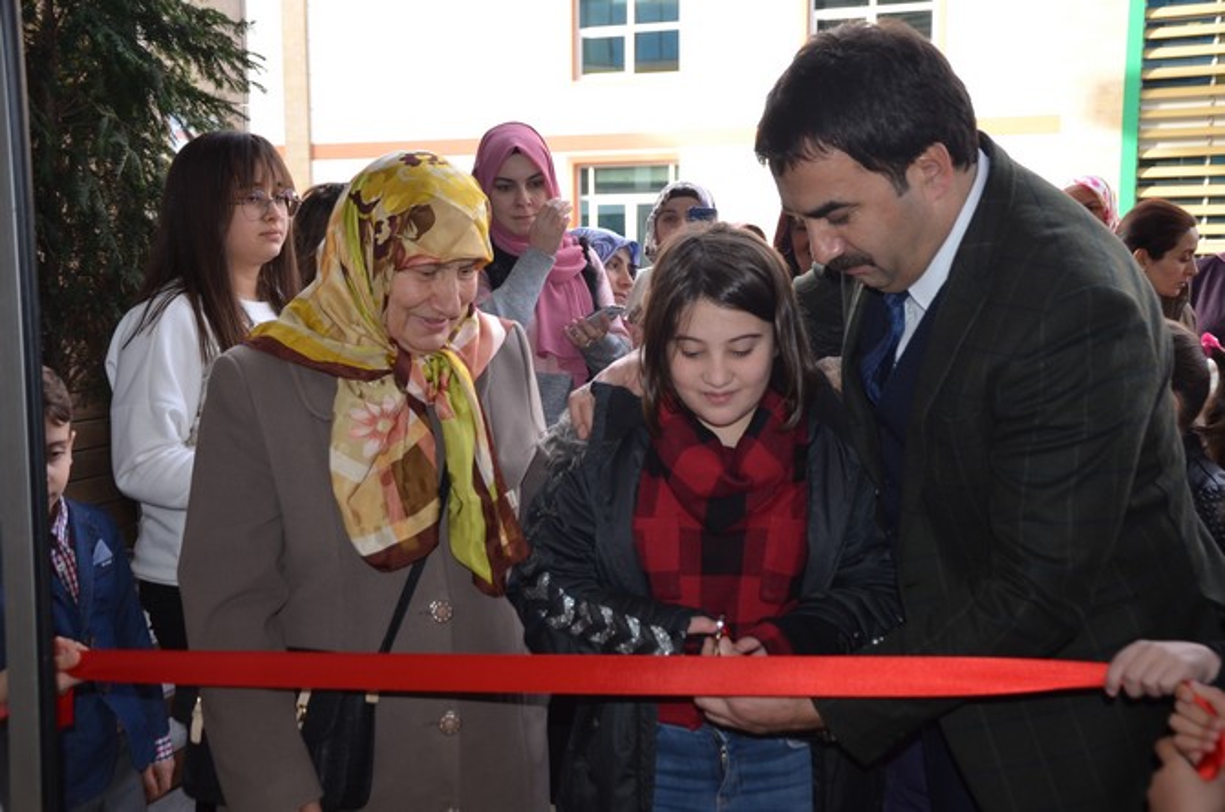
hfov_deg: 51.4
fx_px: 1274
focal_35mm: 38
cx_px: 612
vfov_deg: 35.4
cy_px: 406
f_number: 4
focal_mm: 25
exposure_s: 1/160
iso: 200
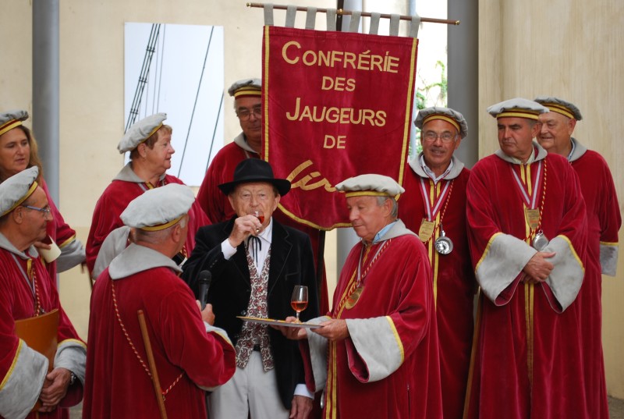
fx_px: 1433
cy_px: 210
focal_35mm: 82
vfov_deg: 16.6
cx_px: 312
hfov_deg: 24.6
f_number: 5.6
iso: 220
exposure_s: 1/30
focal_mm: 55
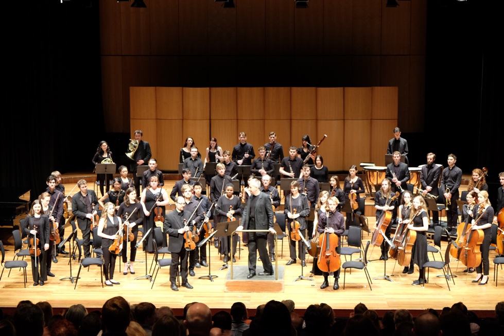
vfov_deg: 18.7
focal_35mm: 73
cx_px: 252
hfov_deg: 27.7
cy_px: 168
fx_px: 1022
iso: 1600
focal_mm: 48.4
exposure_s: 1/20
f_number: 4
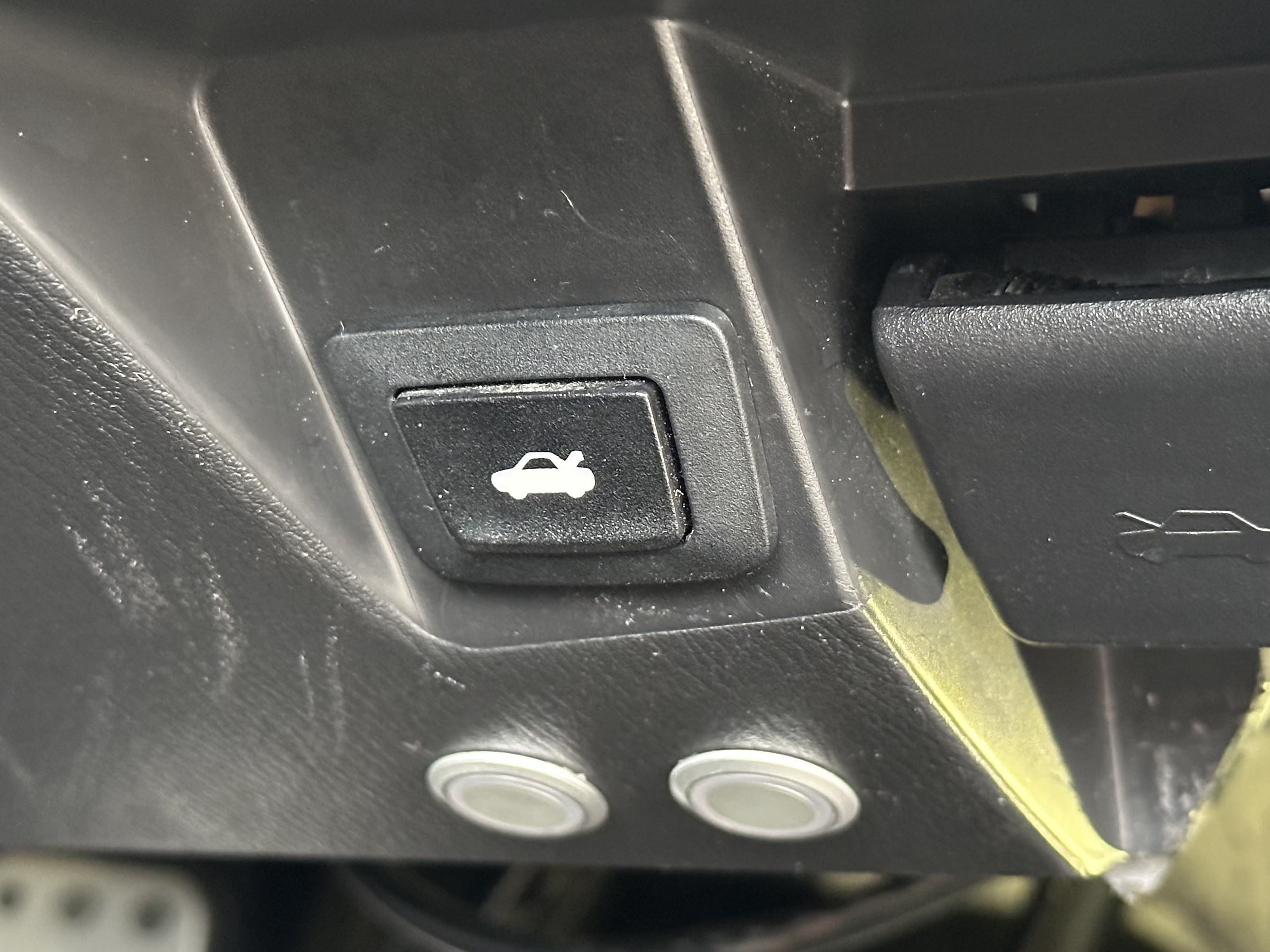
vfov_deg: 20.4
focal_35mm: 72
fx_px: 2642
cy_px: 490
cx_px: 663
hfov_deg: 27.0
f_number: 1.78
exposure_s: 1/30
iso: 640
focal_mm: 6.86
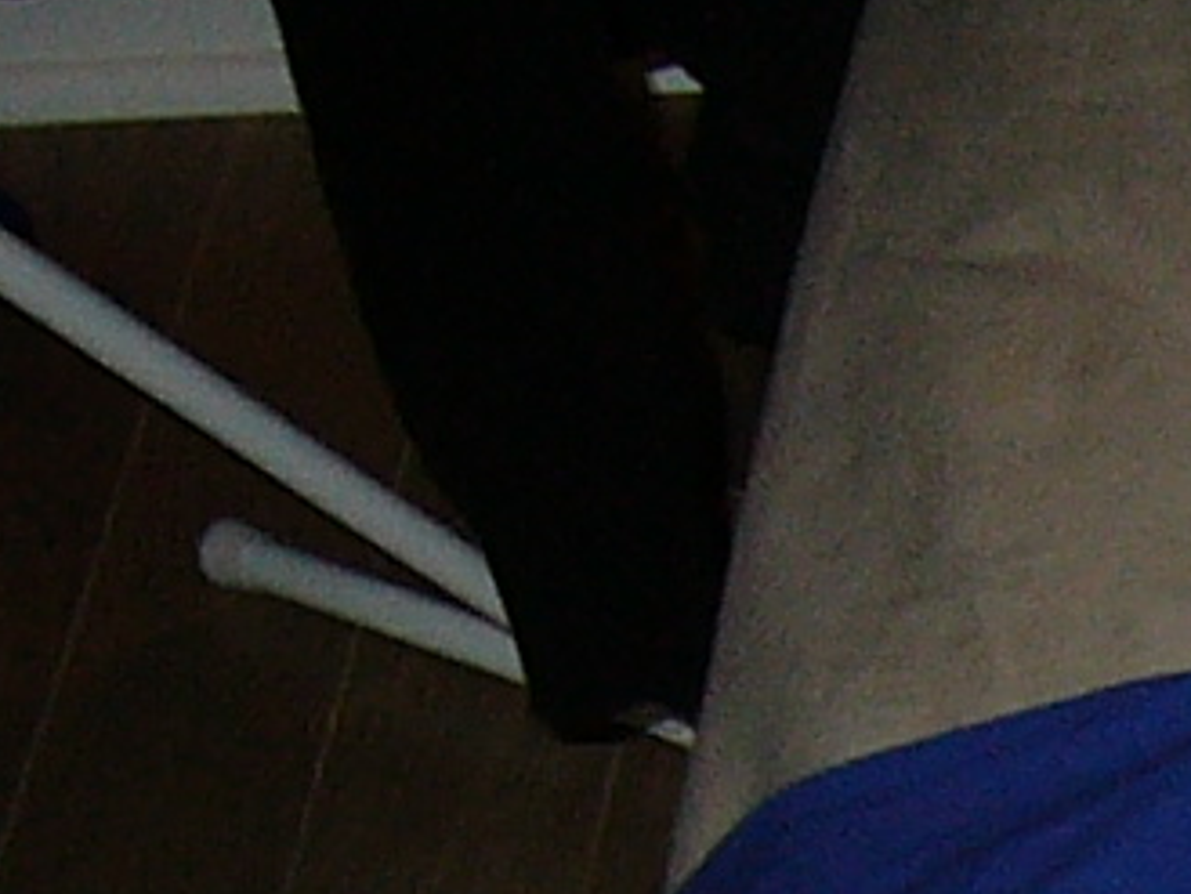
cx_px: 2697
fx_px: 7503
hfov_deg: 8.4
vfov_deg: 6.3
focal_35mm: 218
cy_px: 2555
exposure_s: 1/60
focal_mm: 5.8
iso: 100
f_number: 2.8
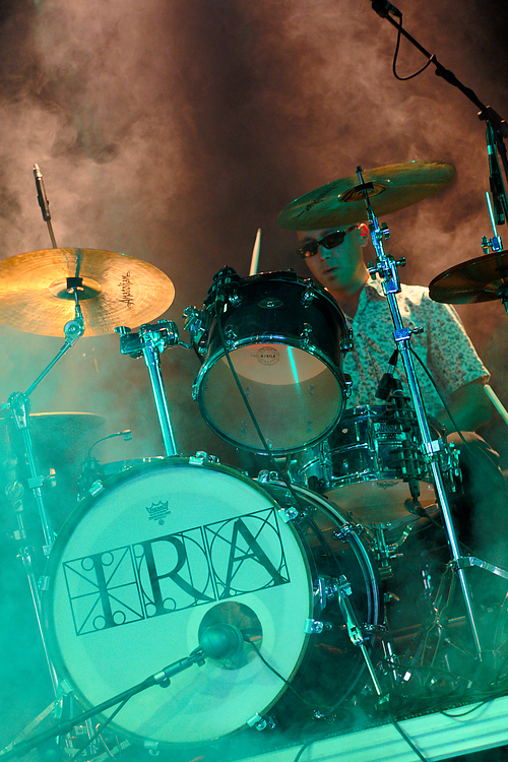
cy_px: 456
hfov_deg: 15.2
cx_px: 262
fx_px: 1905
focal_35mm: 90
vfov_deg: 22.6
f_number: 2
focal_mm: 50
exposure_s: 1/160
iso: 320
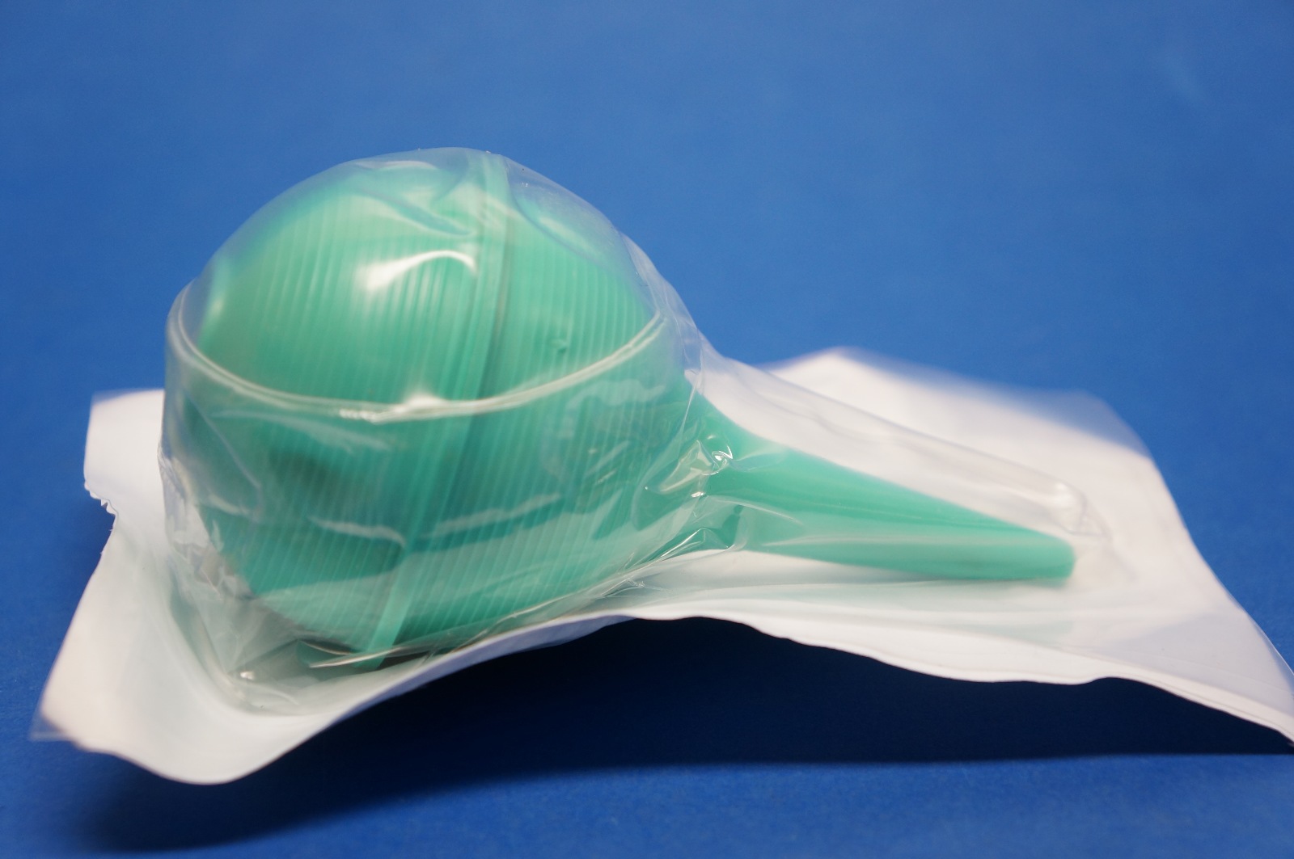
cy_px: 430
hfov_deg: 34.2
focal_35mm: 58
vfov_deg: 23.1
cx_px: 647
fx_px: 2100
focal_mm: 39
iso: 400
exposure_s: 1/50
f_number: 4.5
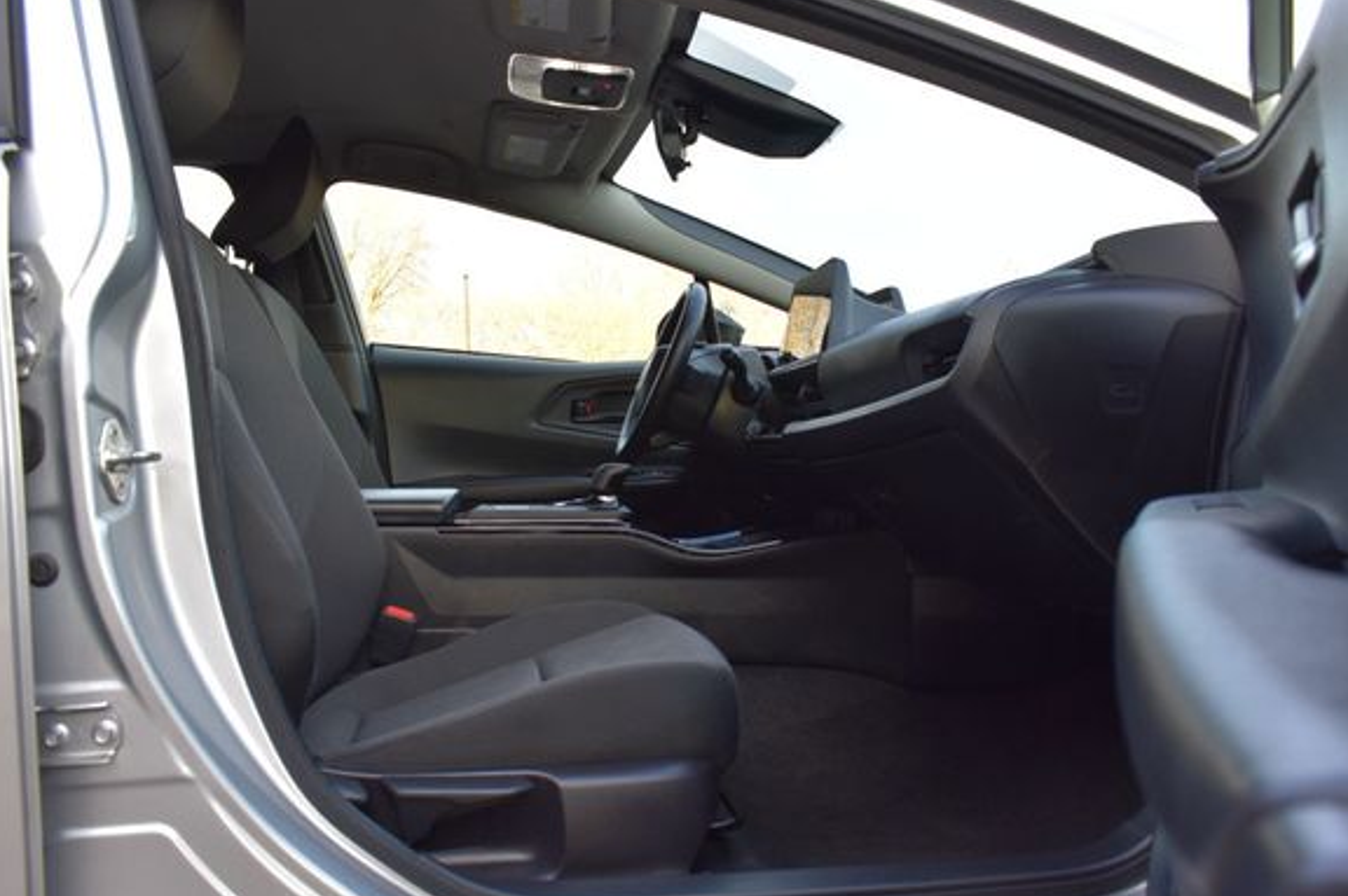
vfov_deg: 43.5
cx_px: 697
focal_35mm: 30
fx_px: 1122
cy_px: 487
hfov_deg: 62.0
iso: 400
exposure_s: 1/40
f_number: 7.1
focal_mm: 18
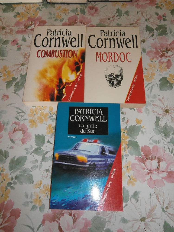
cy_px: 116
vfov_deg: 67.3
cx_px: 87
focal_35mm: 26
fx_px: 174
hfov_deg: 53.1
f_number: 2.8
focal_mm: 4.7
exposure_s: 1/30
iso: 200
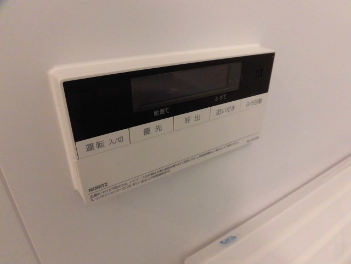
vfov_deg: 56.8
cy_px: 132
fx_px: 243
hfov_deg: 71.6
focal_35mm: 24
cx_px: 176
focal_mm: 4.3
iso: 320
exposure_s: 1/30
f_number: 3.1
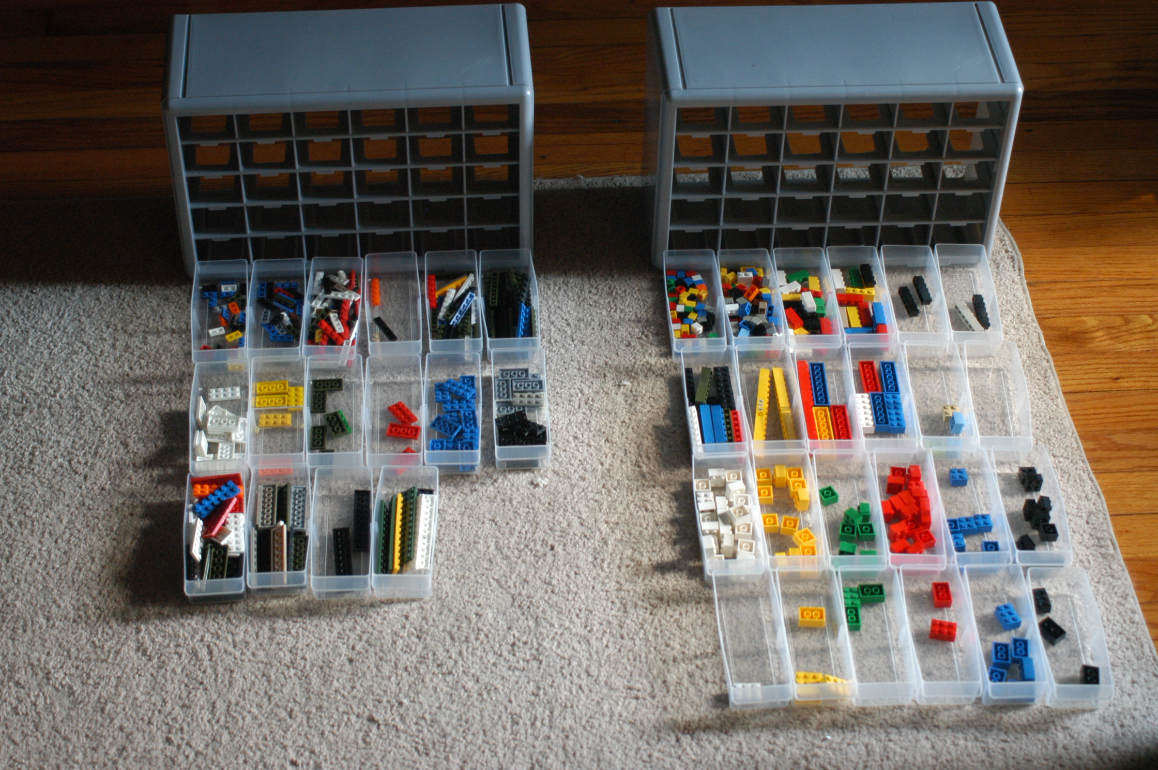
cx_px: 579
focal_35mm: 63
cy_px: 385
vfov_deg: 21.5
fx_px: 2024
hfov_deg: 31.9
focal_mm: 42
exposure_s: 1/60
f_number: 4
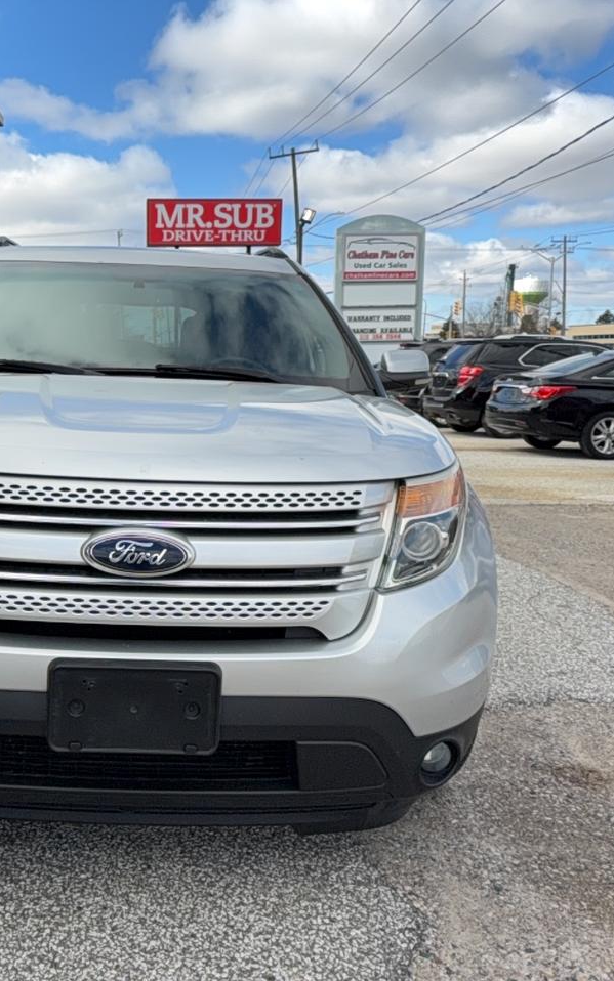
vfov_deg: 56.7
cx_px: 146
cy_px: 490
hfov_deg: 36.3
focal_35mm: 34
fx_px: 910
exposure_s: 1/3367
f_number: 1.78
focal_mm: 6.76
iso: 80
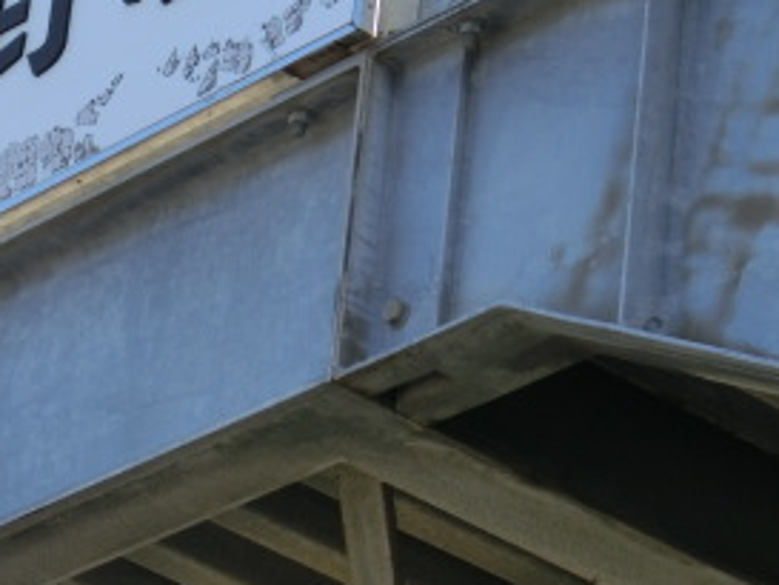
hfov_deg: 7.9
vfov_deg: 5.9
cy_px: 88
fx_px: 5651
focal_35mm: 251
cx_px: 34
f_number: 5.7
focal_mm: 19.1
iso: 80
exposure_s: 1/200
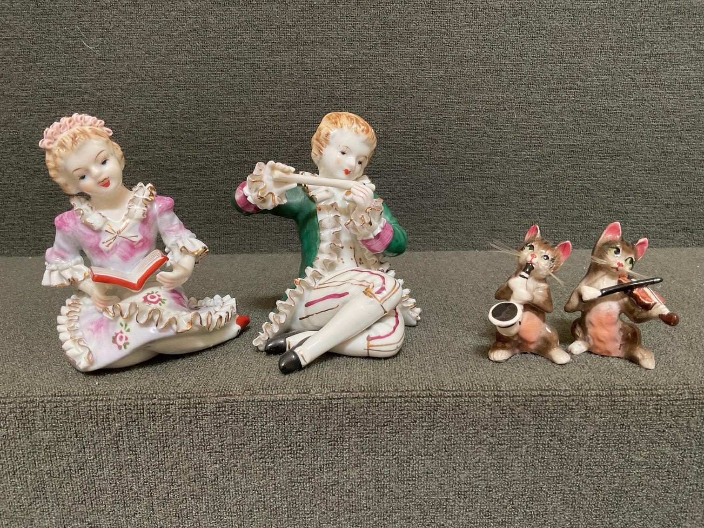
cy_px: 264
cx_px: 352
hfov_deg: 61.7
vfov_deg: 48.2
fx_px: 590
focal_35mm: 29
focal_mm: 3
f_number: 1.8
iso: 64
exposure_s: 1/60
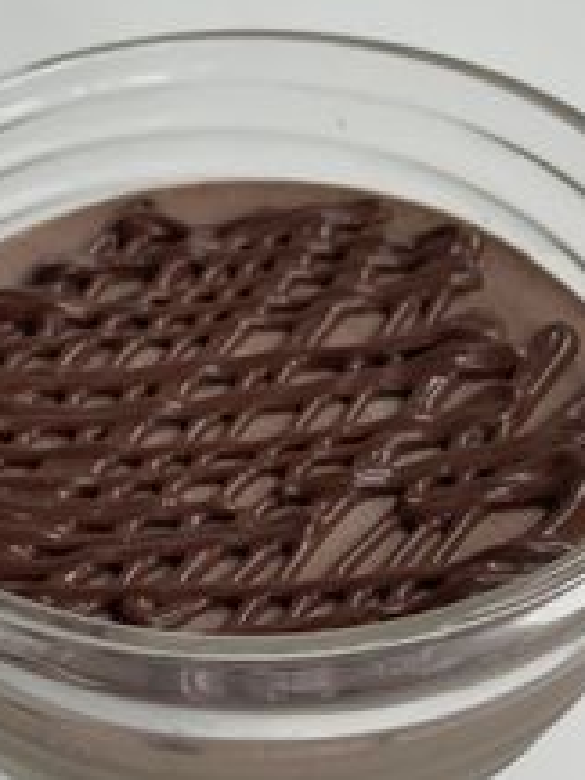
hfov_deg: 14.4
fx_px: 2321
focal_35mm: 103
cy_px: 471
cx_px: 264
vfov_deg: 19.1
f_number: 2
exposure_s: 1/122
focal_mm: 6
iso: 80
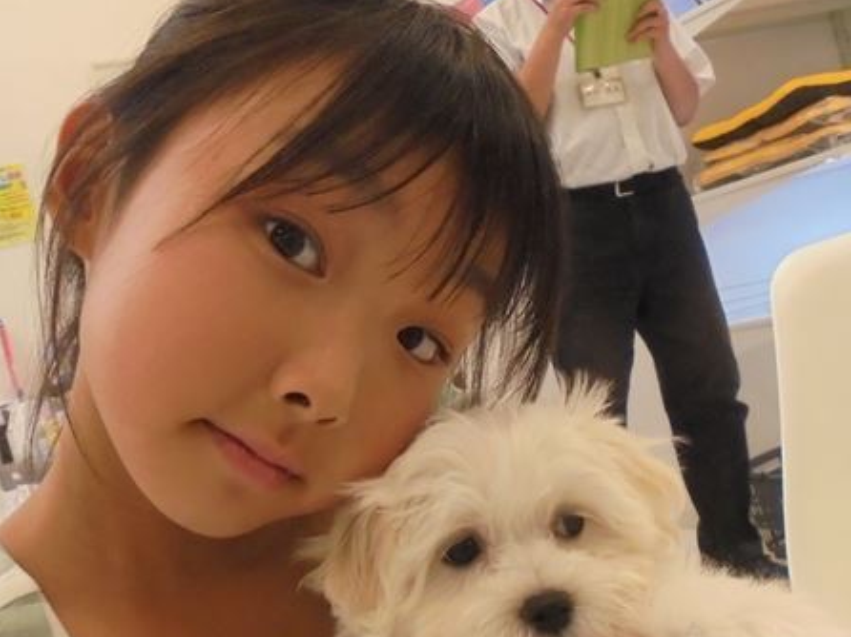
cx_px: 326
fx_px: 860
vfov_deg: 40.5
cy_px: 380
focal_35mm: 35
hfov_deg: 52.2
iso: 400
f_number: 3.5
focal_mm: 4.6
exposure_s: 1/125
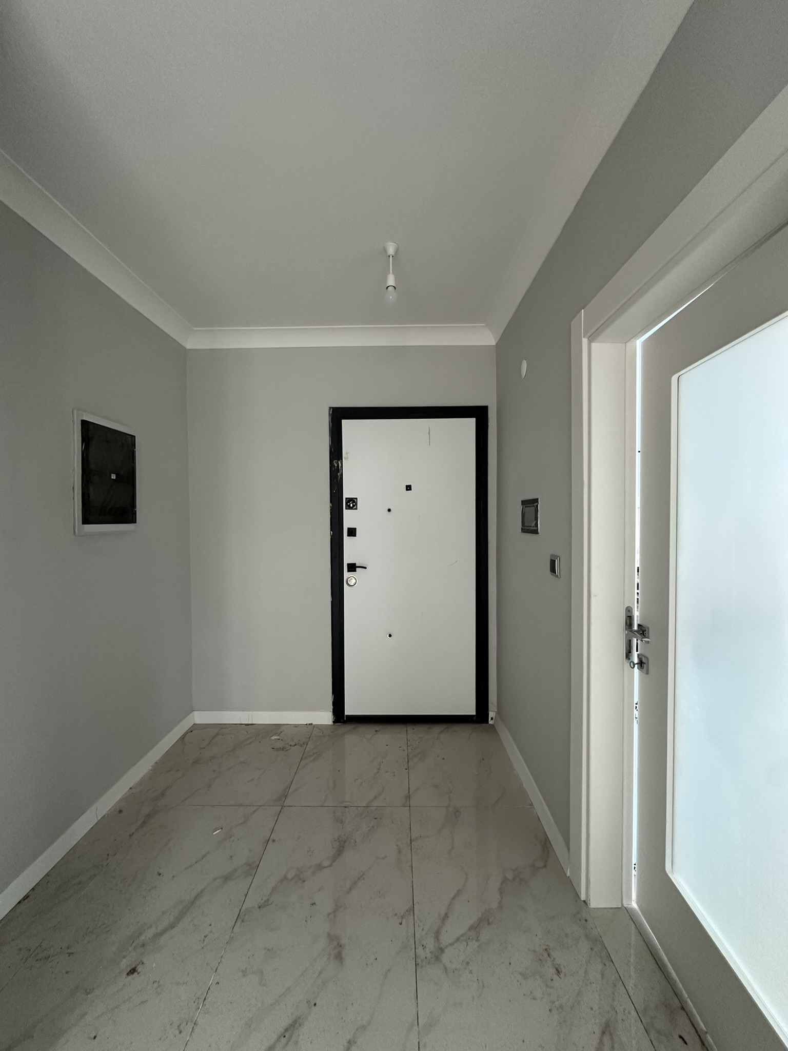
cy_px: 526
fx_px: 425
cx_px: 394
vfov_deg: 102.1
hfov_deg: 85.7
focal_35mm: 14
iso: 320
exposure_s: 1/50
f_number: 2.2
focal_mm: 2.22
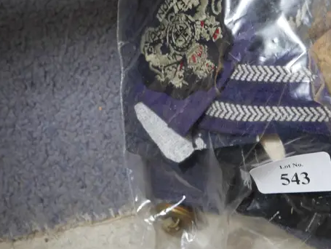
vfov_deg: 16.2
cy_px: 11
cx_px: 306
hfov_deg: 21.2
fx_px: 861
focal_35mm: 90
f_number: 4.4
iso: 400
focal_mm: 20
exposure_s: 1/60
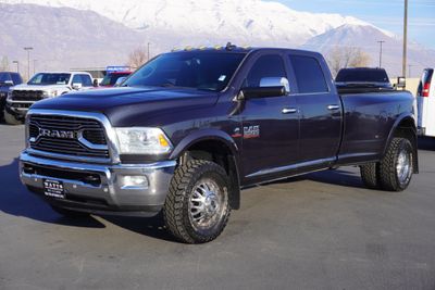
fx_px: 598
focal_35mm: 50
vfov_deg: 27.3
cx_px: 218
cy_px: 145
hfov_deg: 40.0
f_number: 9
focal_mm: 33
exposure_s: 1/100
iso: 100
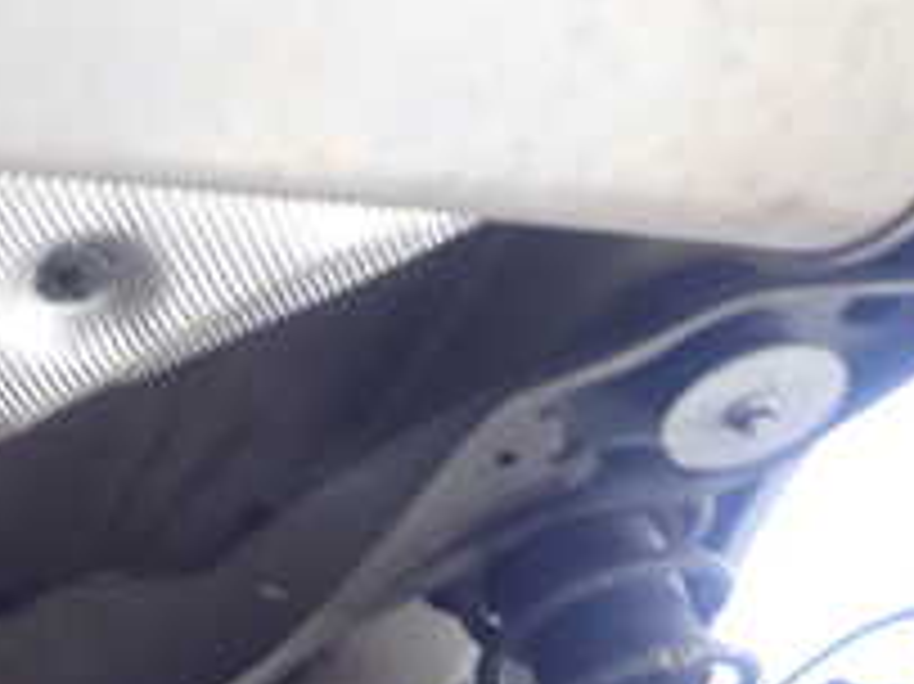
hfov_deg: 22.8
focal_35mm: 74
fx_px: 1953
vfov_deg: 18.5
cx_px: -342
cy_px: 896
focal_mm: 4.5
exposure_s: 1/30
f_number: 2
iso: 320
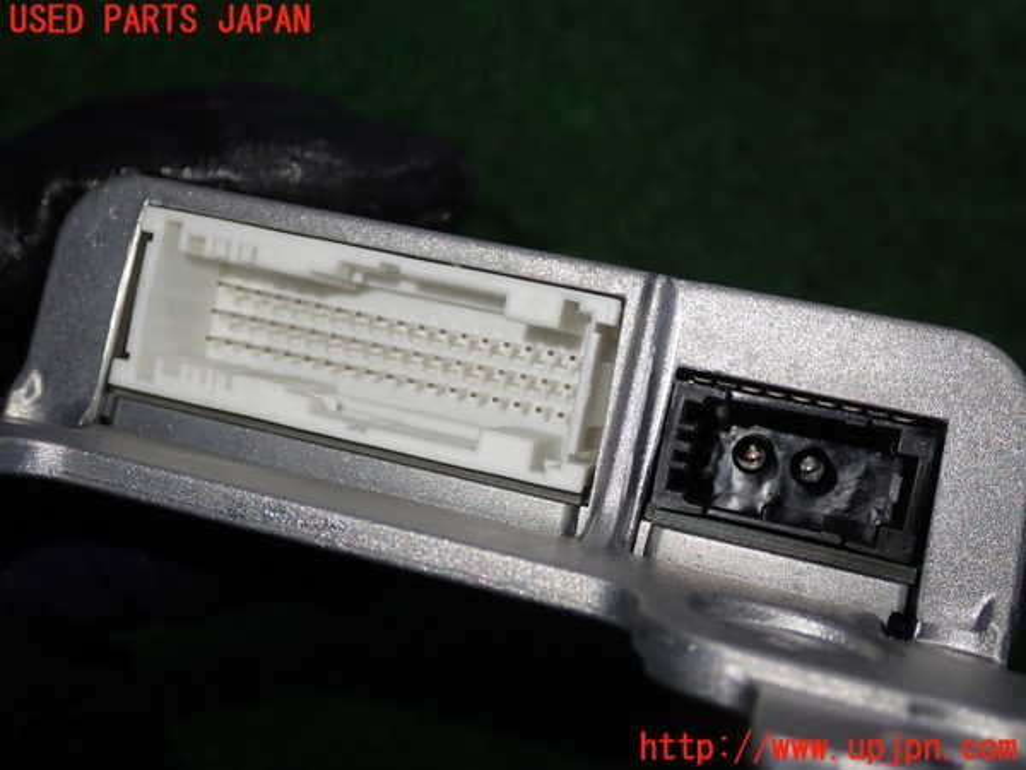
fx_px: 1304
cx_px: 513
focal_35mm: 44
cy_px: 385
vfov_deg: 32.9
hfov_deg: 42.9
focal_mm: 7.84
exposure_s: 1/60
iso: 200
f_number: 2.9
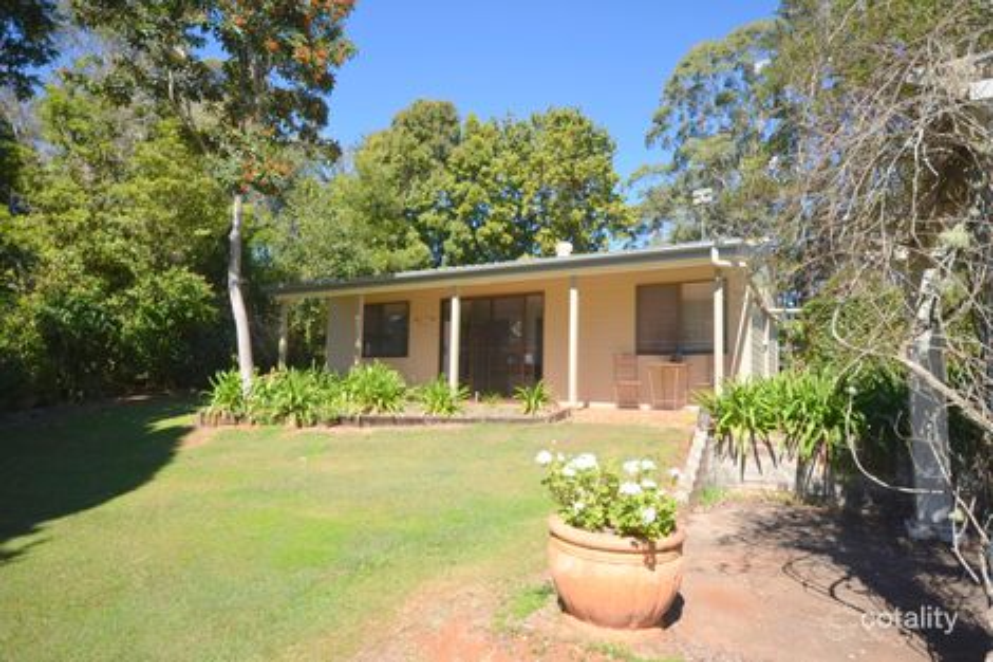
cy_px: 331
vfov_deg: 59.5
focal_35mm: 21
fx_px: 579
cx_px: 496
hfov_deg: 81.2
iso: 100
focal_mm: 14
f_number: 7.1
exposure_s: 1/200
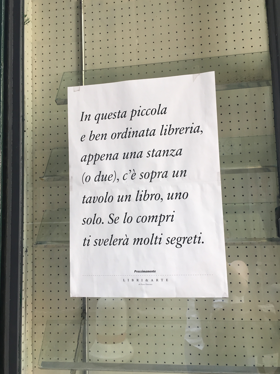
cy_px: 183
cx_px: 141
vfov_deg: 58.3
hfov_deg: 45.4
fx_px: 334
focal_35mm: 31
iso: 25
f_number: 2.2
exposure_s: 1/33
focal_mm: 4.15
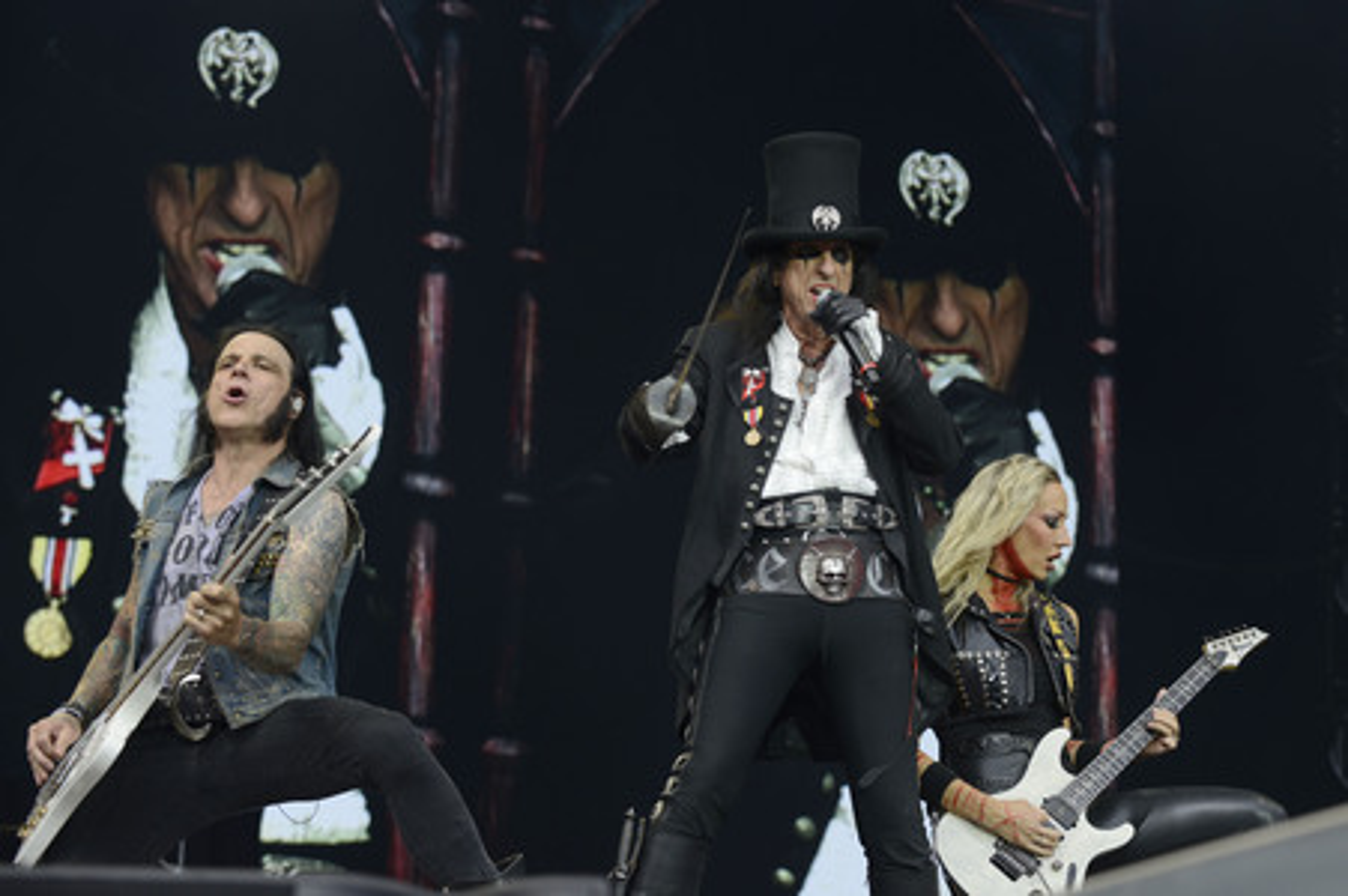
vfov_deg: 16.6
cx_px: 674
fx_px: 3068
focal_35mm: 82
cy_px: 448
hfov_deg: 24.8
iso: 320
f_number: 5
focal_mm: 82
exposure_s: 1/800
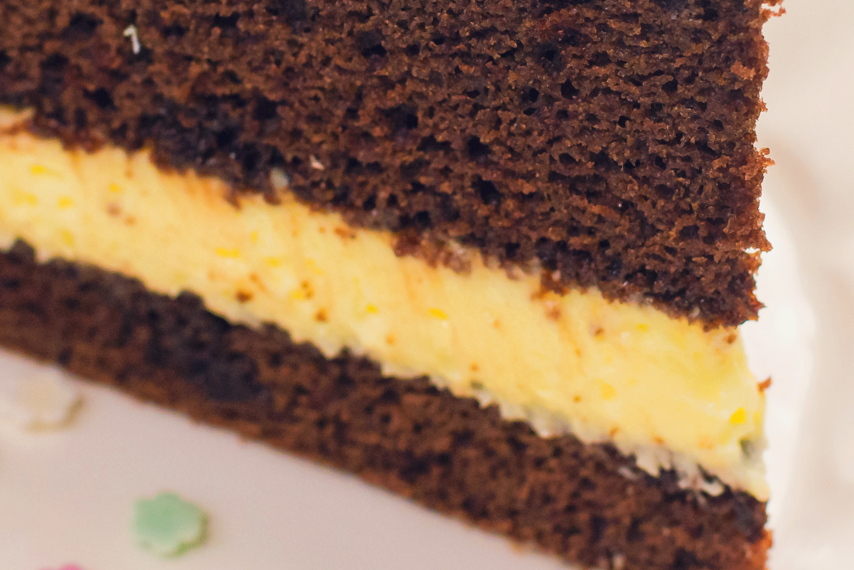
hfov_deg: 10.0
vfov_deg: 6.7
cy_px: 145
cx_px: 335
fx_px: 4888
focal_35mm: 206
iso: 250
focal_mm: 50
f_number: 5
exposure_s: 1/320
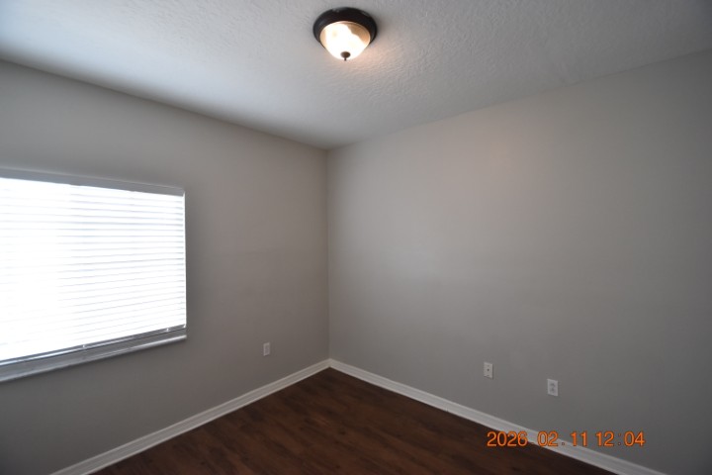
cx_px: 356
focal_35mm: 15
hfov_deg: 100.4
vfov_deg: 77.3
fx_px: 297
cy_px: 238
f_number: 3.5
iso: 800
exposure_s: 1/90
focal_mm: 10
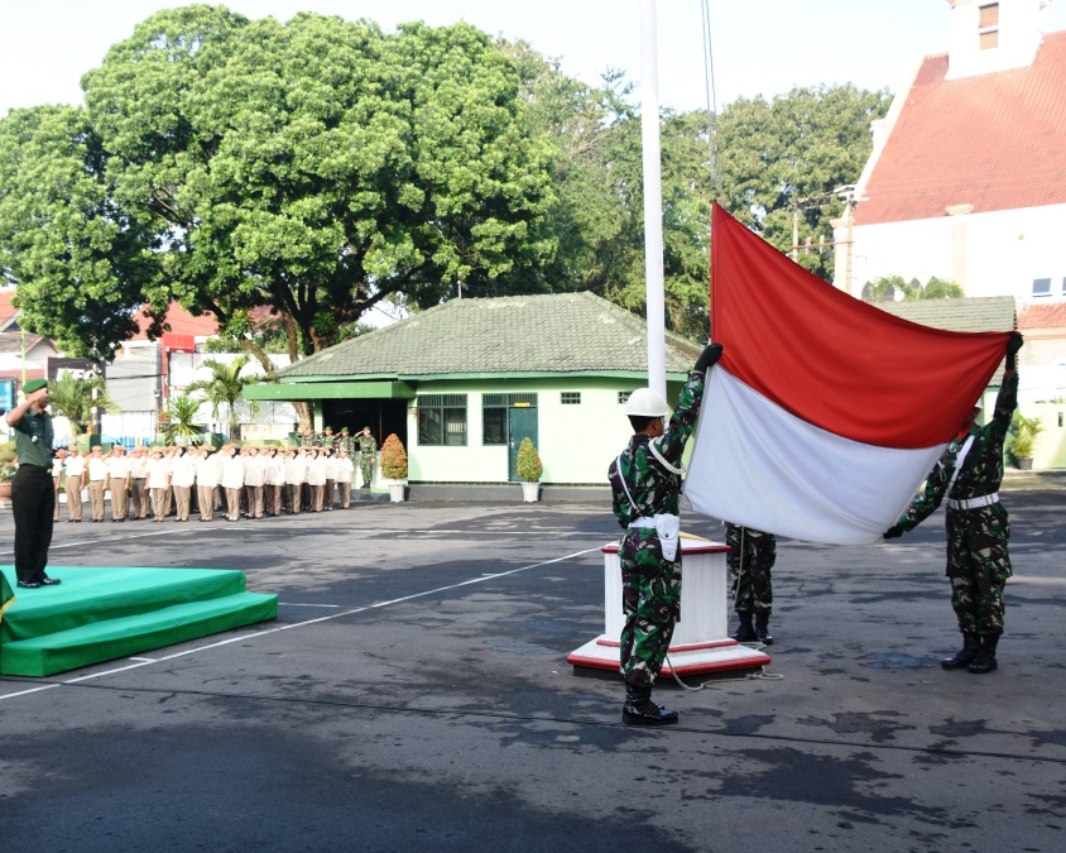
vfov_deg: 36.5
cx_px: 464
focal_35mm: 41
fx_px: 1293
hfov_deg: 44.7
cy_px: 424
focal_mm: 24
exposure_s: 1/100
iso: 200
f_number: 8
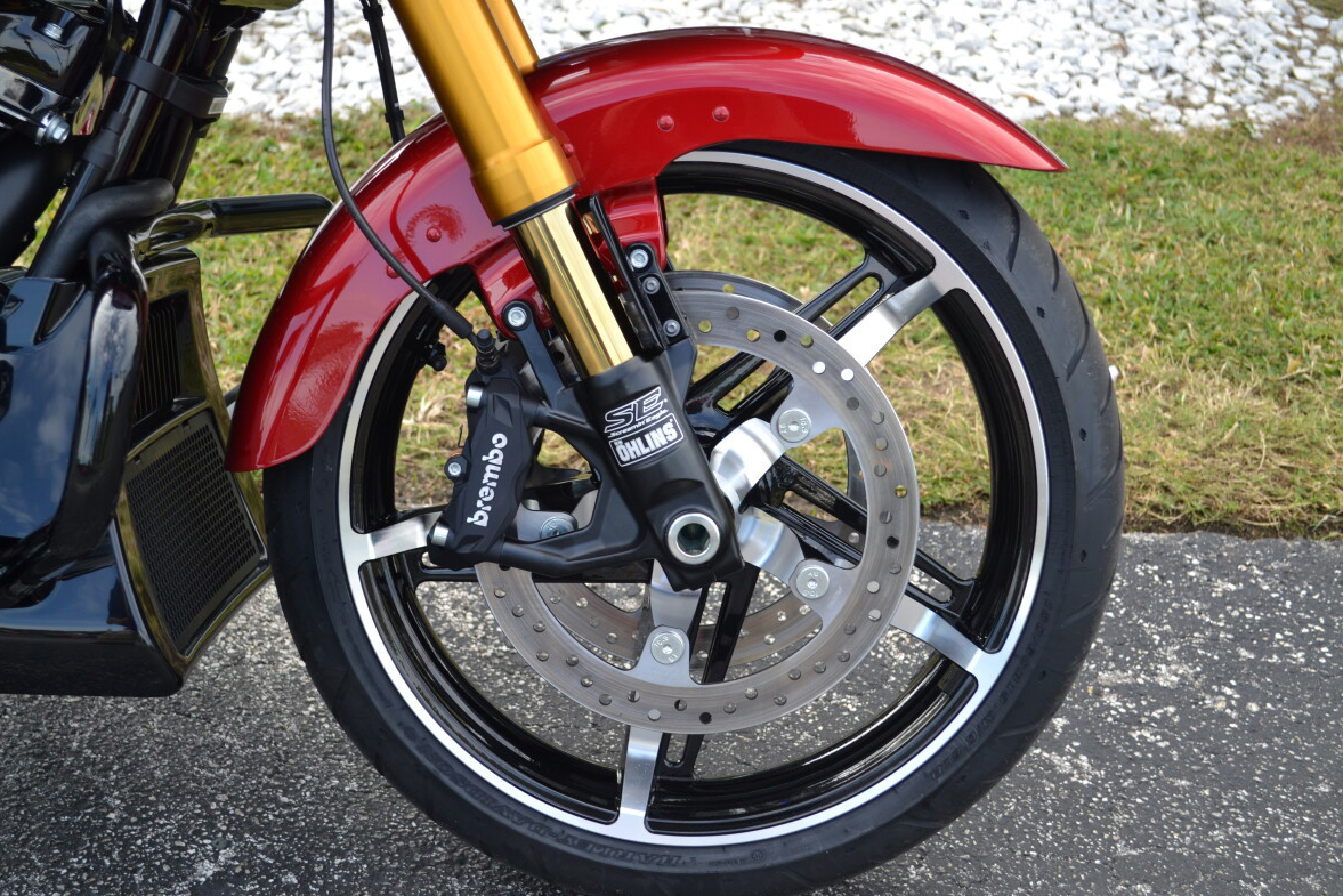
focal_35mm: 54
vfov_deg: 25.3
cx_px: 661
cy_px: 453
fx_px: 1996
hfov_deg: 37.2
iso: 140
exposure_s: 1/125
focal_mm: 35
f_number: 5.6
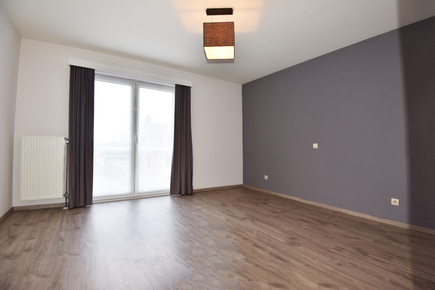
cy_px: 145
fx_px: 193
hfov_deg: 96.7
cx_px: 218
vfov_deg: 73.8
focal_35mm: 16
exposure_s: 1/125
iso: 800
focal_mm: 16
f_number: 5.6
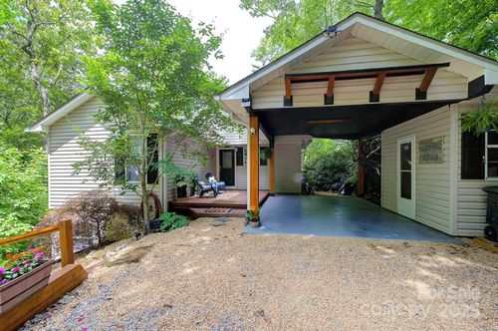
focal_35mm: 15
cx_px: 249
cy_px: 166
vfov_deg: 77.2
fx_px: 207
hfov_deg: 100.5
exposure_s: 1/40
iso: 400
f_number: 11
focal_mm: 15
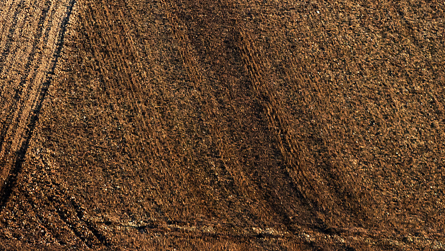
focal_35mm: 1087
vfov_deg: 1.1
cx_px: 155
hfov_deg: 2.0
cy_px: -58
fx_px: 12829
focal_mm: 330
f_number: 9
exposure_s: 1/640
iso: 640
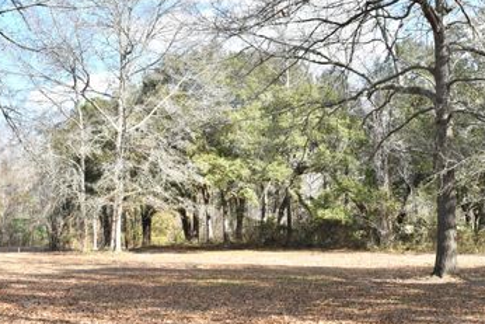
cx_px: 313
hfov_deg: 37.9
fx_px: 701
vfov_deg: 26.0
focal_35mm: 52
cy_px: 161
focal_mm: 24
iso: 200
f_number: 8
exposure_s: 1/250
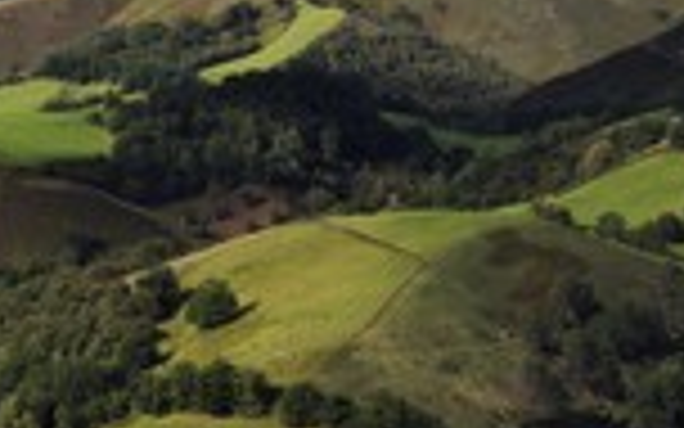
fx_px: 2889
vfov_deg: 8.5
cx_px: 99
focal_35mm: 155
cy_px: 126
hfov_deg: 13.4
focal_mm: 55
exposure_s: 1/200
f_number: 14
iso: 200
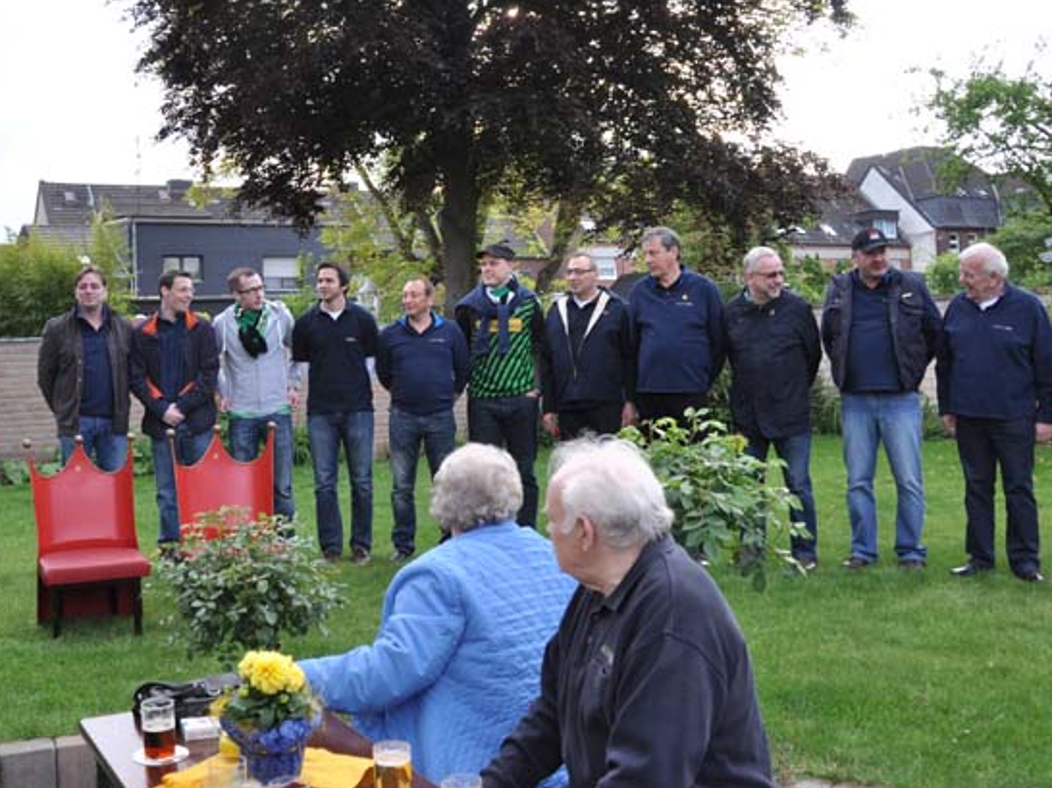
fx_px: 1154
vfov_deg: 37.4
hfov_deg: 48.6
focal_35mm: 38
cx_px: 405
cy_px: 292
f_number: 5.6
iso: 220
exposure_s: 1/125
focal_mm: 18
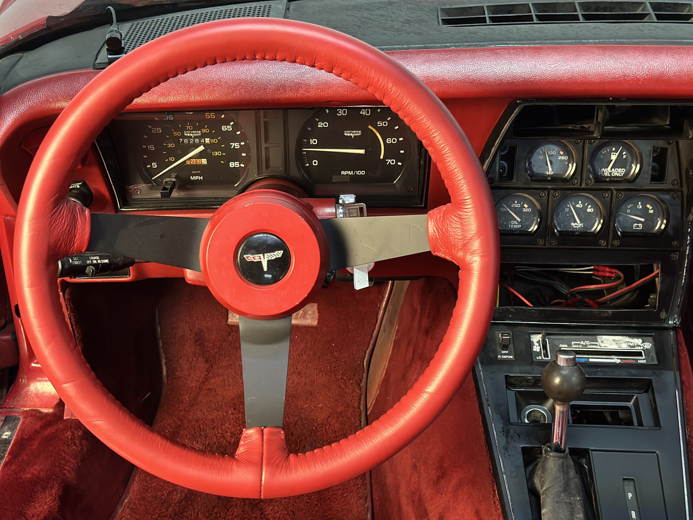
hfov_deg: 39.7
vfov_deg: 30.3
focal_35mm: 48
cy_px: 260
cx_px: 346
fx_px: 961
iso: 640
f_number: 1.78
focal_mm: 6.86
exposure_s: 1/33
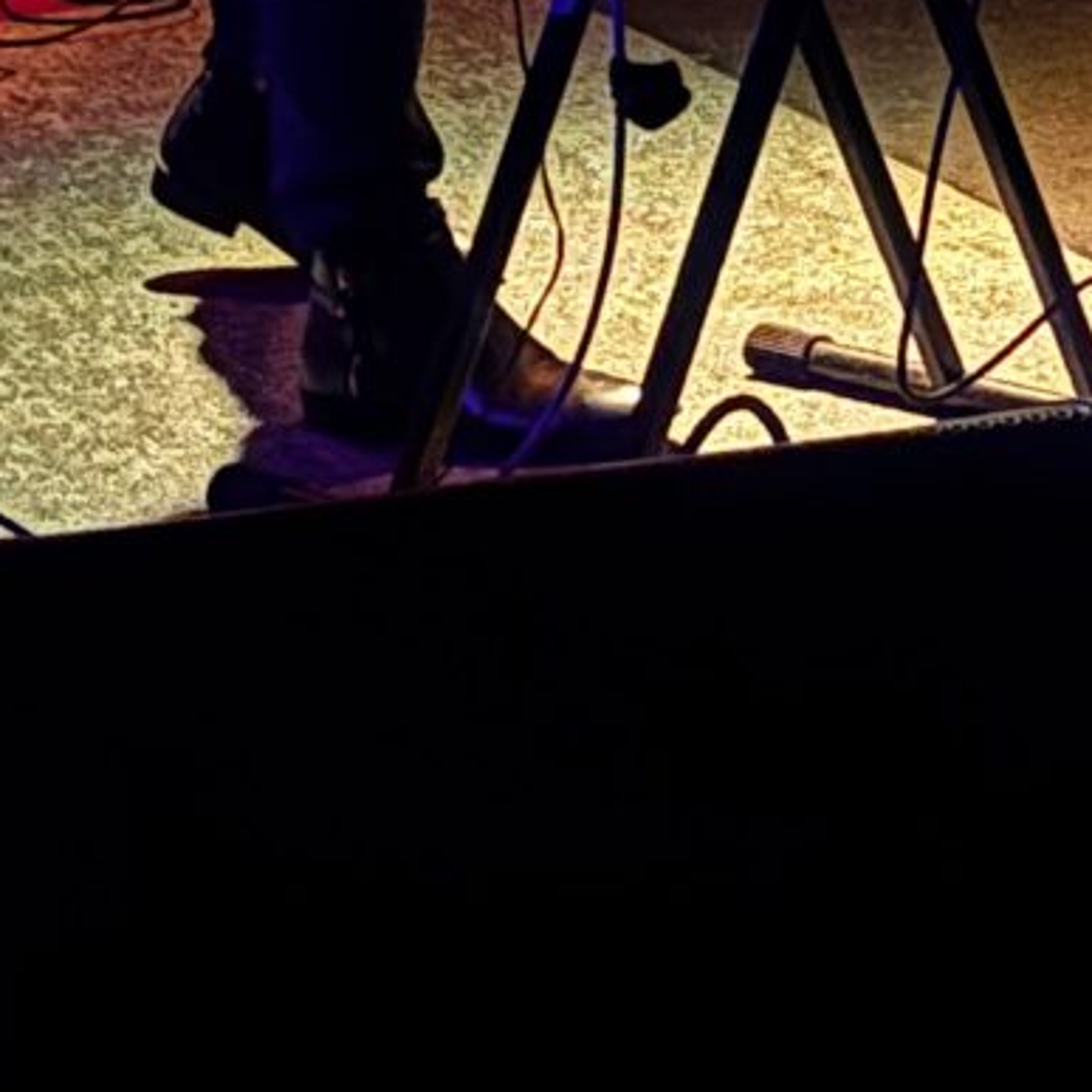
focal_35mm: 152
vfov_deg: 10.9
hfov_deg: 10.8
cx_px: 1910
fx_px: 5425
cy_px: -674
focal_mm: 5.96
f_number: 1.6
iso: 1600
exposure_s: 1/15
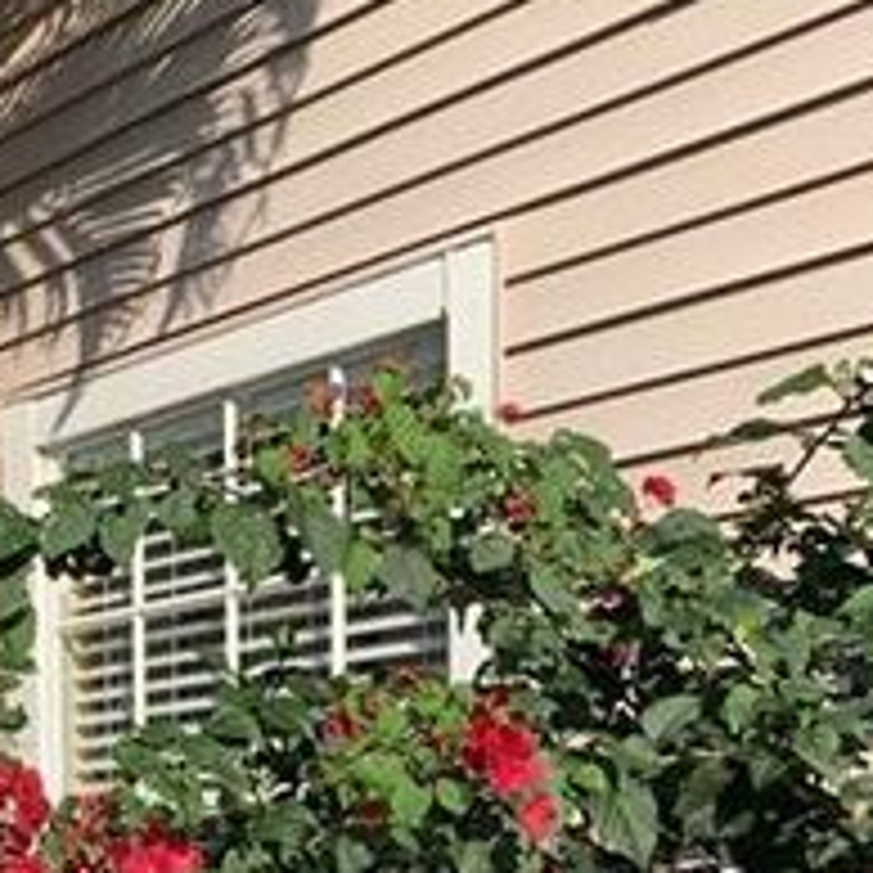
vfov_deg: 20.7
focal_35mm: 79
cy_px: 1010
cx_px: 50
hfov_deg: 21.3
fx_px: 2254
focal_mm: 4.25
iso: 25
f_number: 1.8
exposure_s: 1/1350
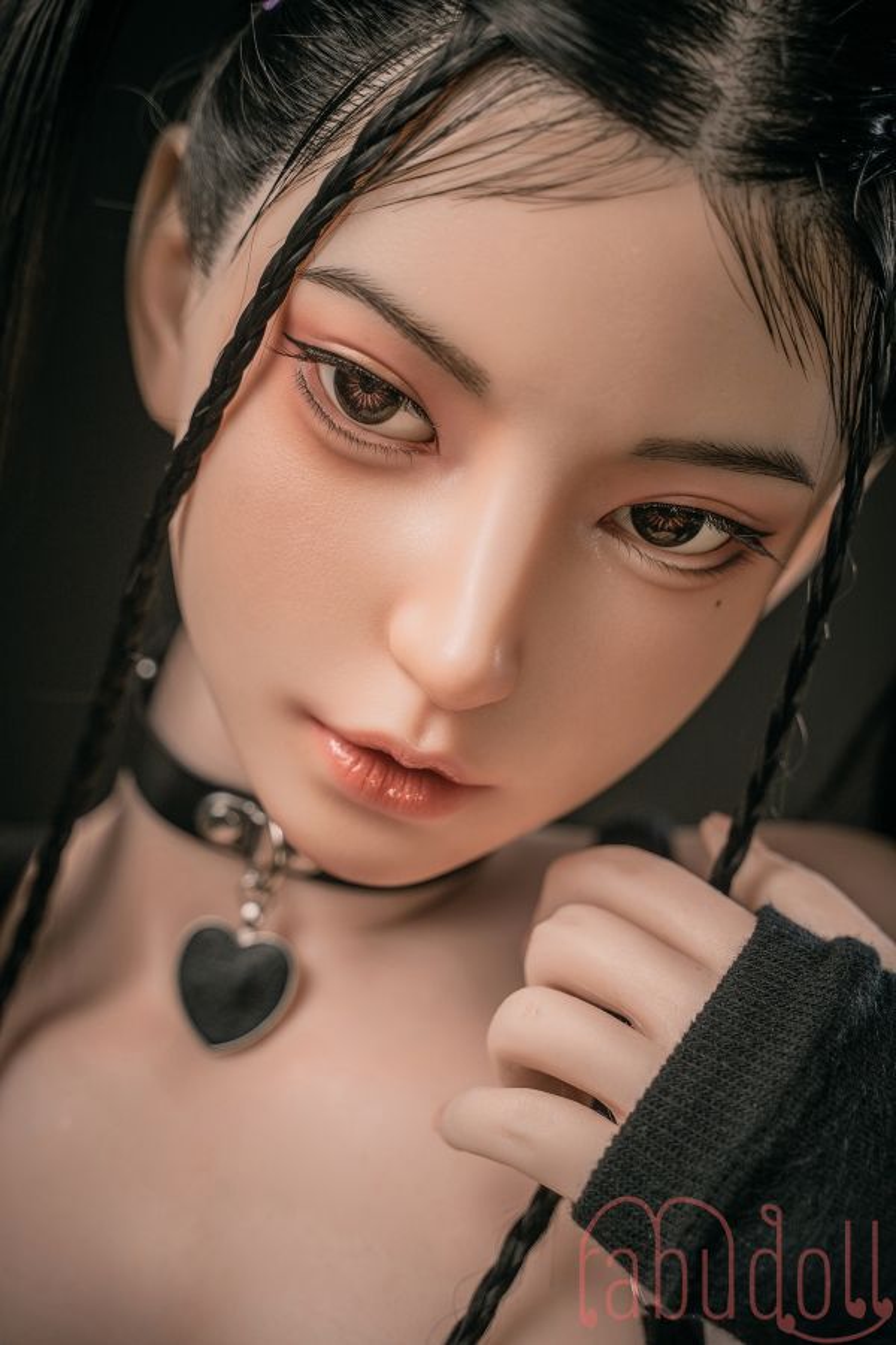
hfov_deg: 20.3
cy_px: 672
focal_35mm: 67
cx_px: 448
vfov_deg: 30.1
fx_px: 2501
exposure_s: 1/100
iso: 100
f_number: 4
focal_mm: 67
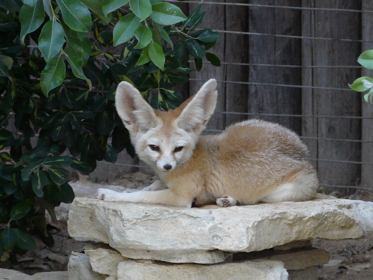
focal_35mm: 354
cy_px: 140
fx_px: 3814
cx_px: 186
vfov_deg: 4.2
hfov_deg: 5.6
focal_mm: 36.5
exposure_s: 1/40
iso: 200
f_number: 4.5
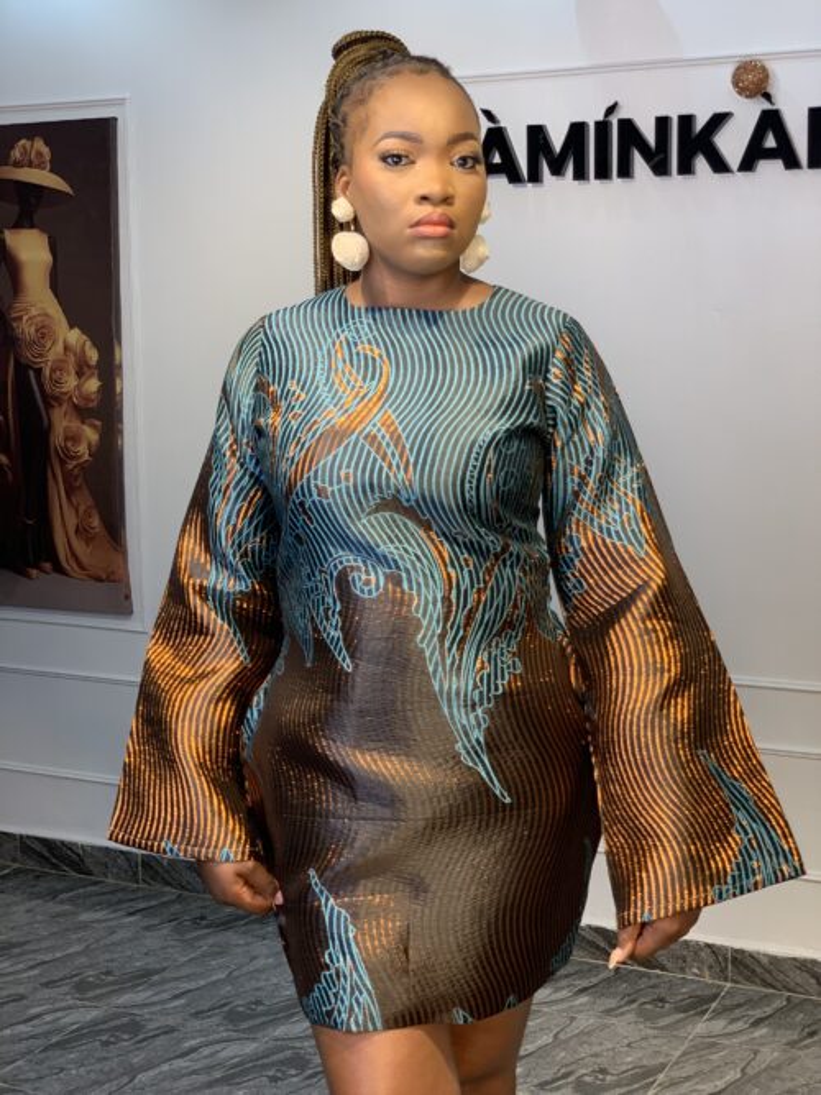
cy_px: 548
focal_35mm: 52
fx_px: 1645
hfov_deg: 28.0
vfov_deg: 36.8
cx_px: 410
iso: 80
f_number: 2.4
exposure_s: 1/102
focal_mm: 6
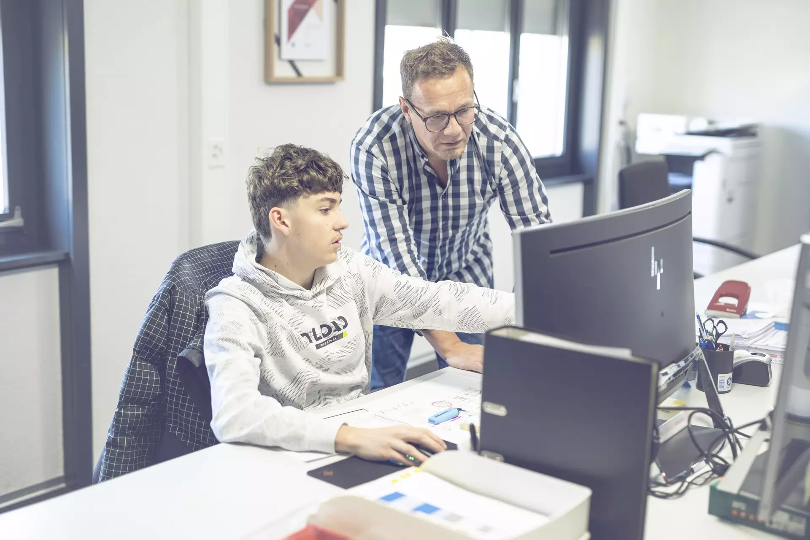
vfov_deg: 27.0
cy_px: 270
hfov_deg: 39.6
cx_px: 405
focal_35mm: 50
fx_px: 1125
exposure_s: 1/1000
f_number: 2
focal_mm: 50
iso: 800
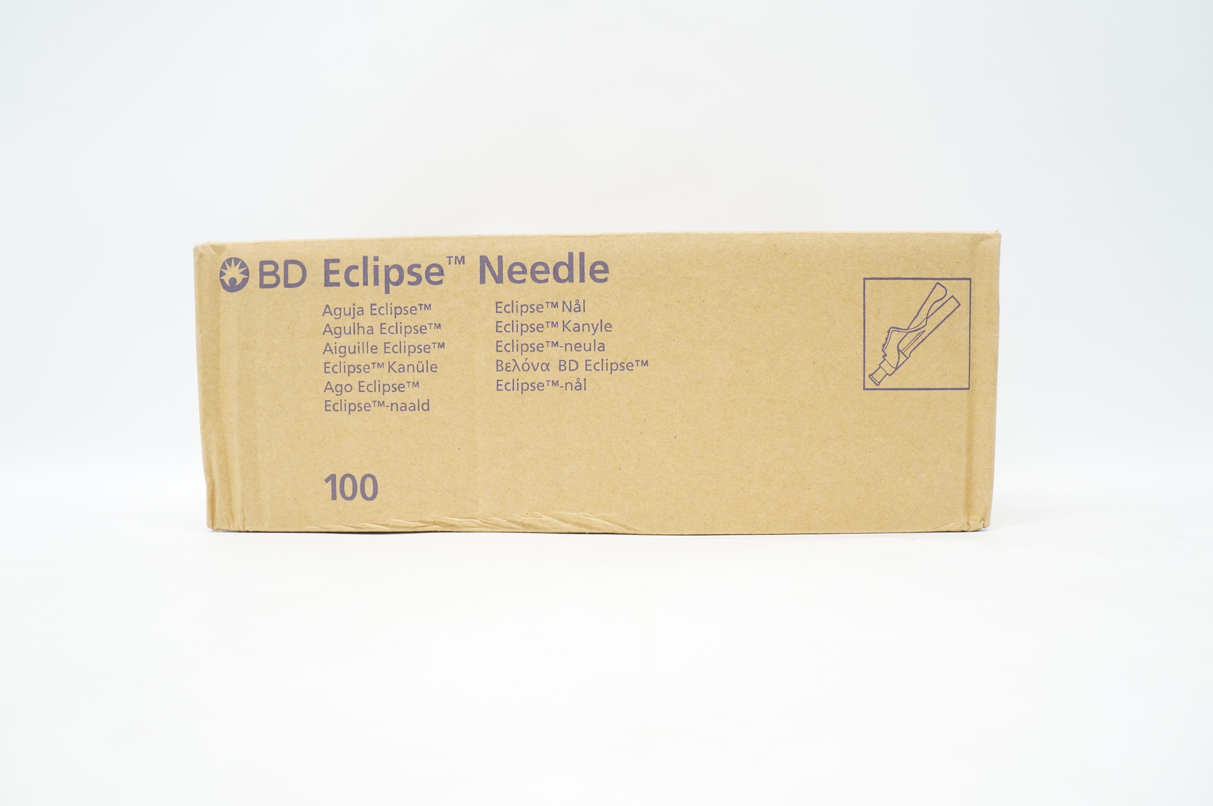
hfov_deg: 67.4
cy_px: 403
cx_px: 606
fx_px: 909
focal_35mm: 27
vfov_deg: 47.8
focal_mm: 18
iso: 800
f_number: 6.3
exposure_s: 1/50
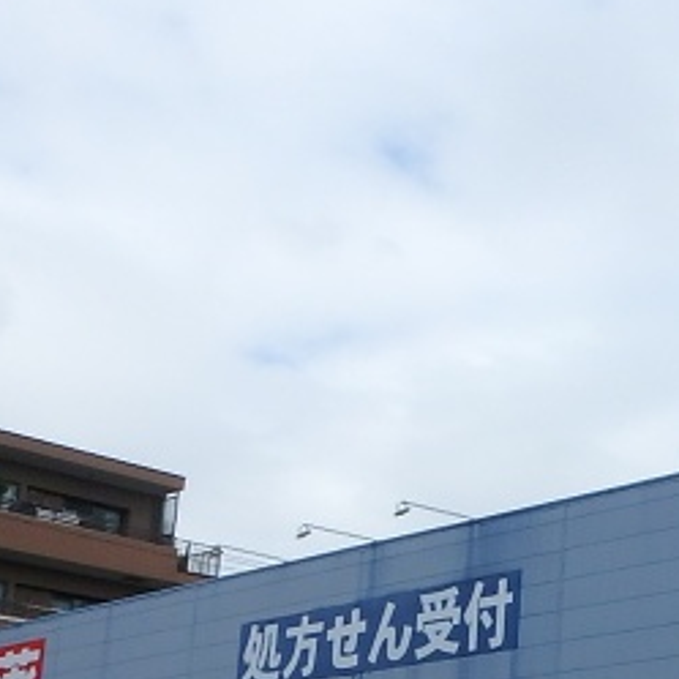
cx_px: 924
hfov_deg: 21.5
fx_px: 1576
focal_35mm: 71
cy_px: 657
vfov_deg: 23.4
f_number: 6
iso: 125
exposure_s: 1/500
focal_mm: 3.7
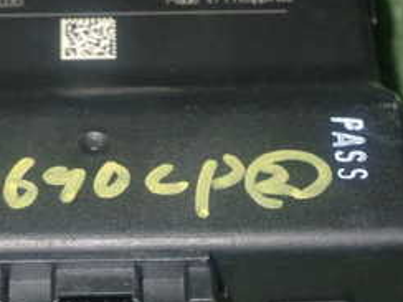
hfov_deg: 15.9
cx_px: 97
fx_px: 1432
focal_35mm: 123
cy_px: 195
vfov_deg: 12.0
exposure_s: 1/50
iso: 800
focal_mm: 9.01
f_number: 9
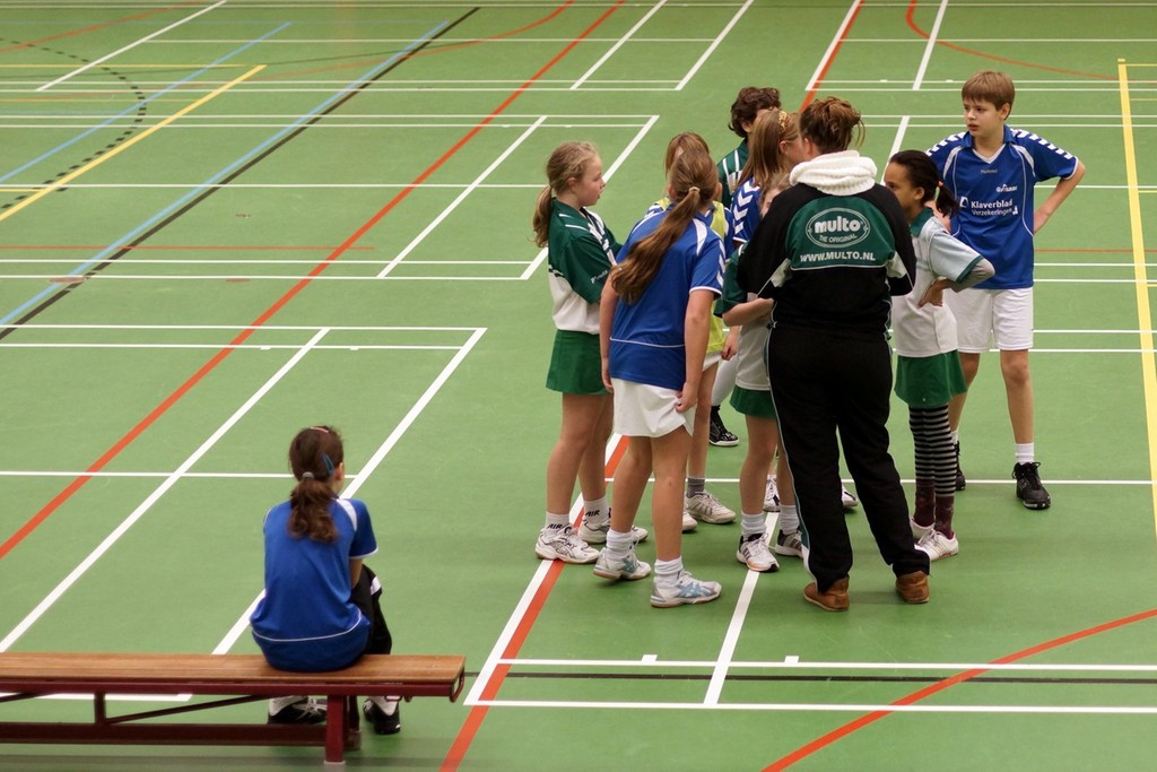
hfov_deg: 27.0
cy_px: 386
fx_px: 2411
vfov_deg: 18.2
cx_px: 578
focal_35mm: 75
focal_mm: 50
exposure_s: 1/160
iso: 800
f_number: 2
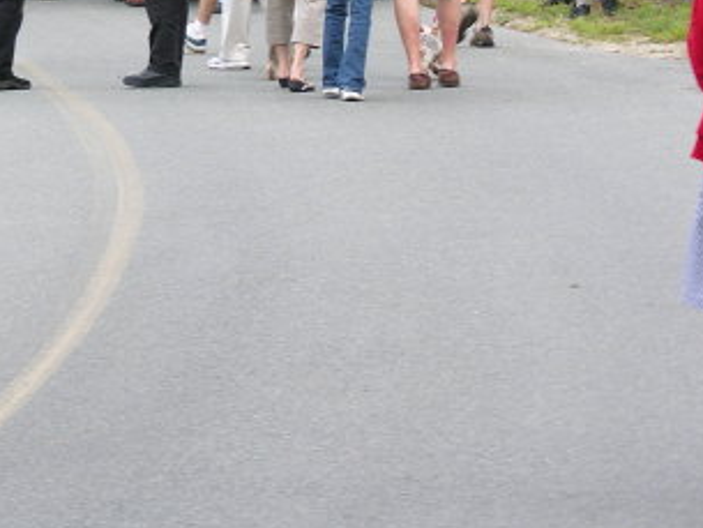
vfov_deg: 4.0
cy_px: -214
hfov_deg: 5.4
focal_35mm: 366
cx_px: -207
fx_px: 7436
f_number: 4.3
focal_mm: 32.4
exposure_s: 1/66.4
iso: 50
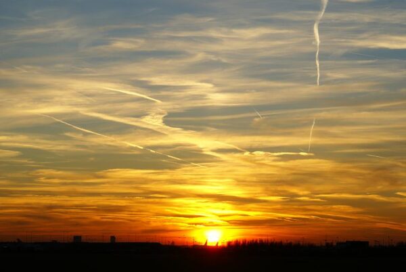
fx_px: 1186
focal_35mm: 105
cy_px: 136
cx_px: 203
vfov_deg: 13.1
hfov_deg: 19.4
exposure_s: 1/160
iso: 100
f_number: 9
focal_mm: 70
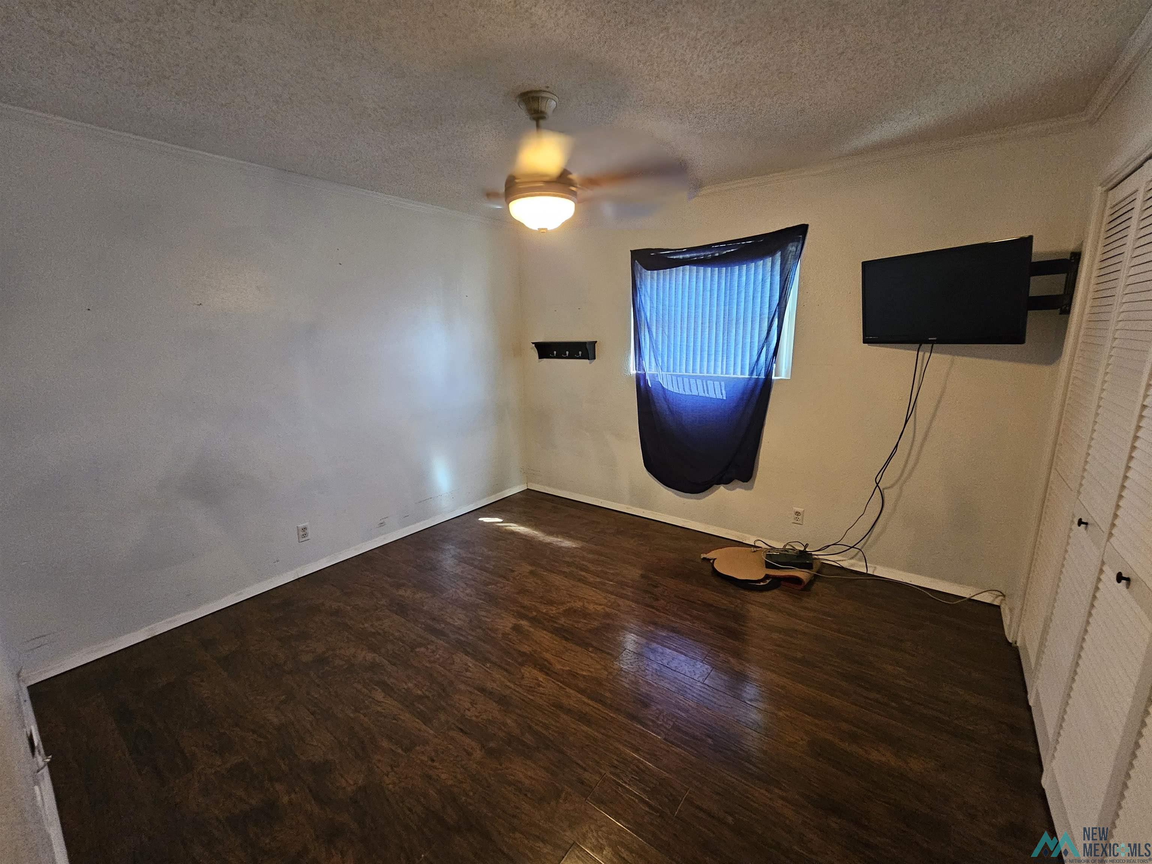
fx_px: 433
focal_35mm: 13
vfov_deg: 89.9
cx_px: 576
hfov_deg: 106.2
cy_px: 432
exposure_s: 1/30
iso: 500
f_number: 2.2
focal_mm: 2.2
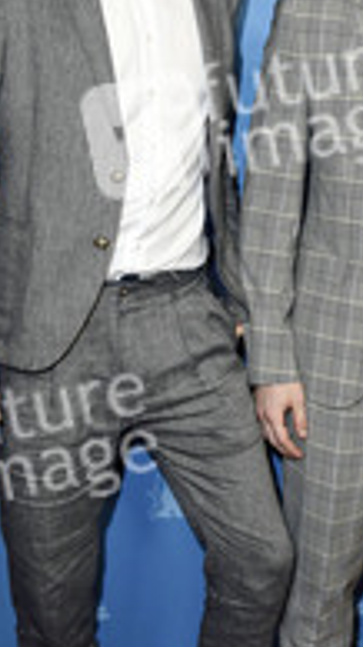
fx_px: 1404
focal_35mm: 82
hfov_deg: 14.5
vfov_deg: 25.9
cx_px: 351
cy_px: 287
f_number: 5.6
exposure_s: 1/160
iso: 1000
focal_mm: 38
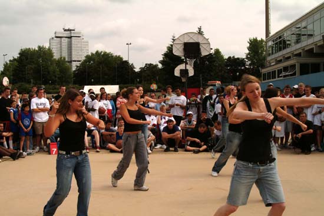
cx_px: 162
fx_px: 378
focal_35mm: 42
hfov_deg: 46.4
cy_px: 108
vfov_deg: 31.9
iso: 200
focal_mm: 28
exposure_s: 1/500
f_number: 11
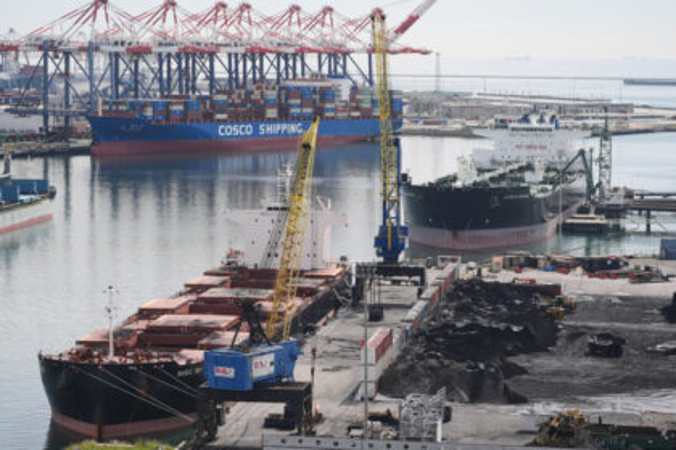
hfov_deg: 18.4
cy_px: 225
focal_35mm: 111
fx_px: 2084
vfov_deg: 12.3
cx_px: 338
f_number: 5.6
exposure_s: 1/3200
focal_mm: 111
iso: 320
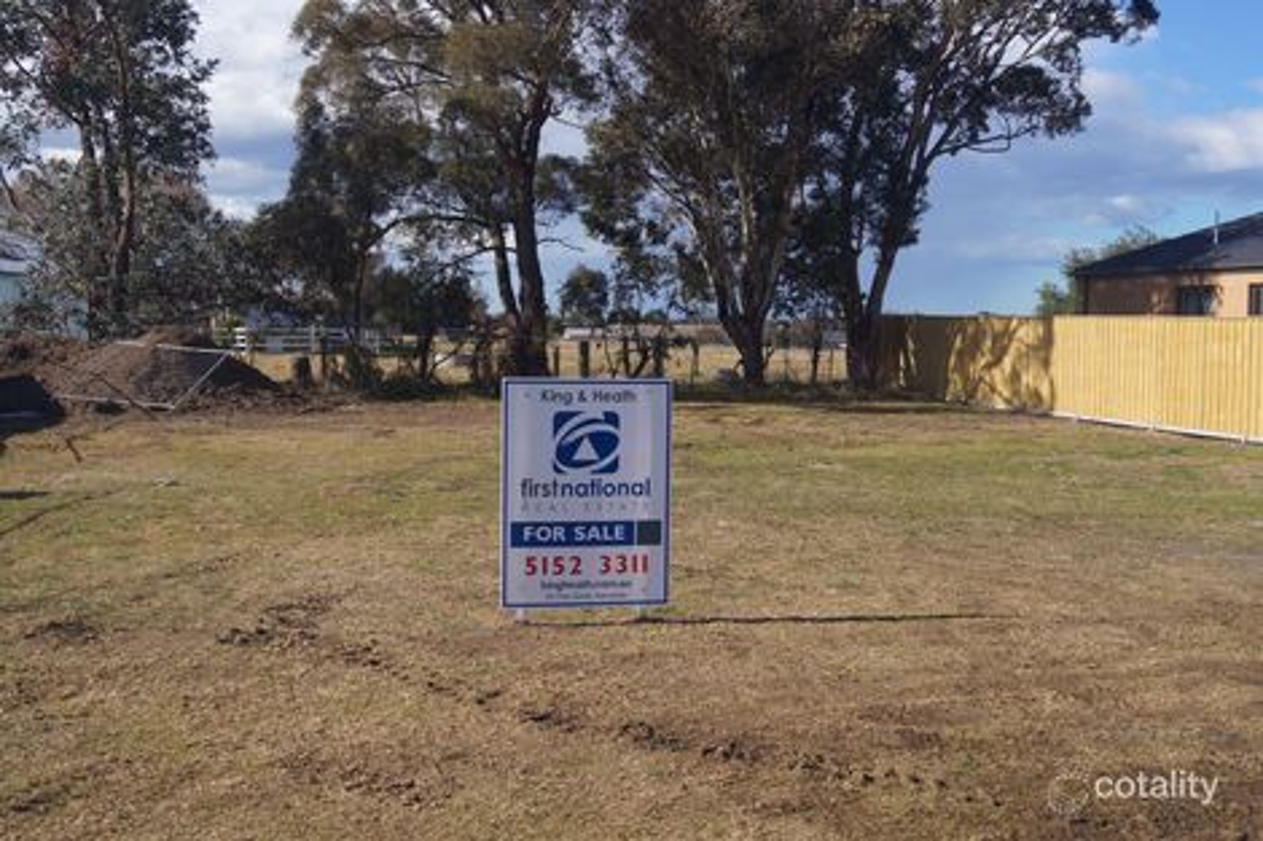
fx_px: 1473
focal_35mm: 42
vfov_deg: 31.9
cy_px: 420
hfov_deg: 46.4
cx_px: 632
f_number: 5.6
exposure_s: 1/640
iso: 100
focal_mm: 28
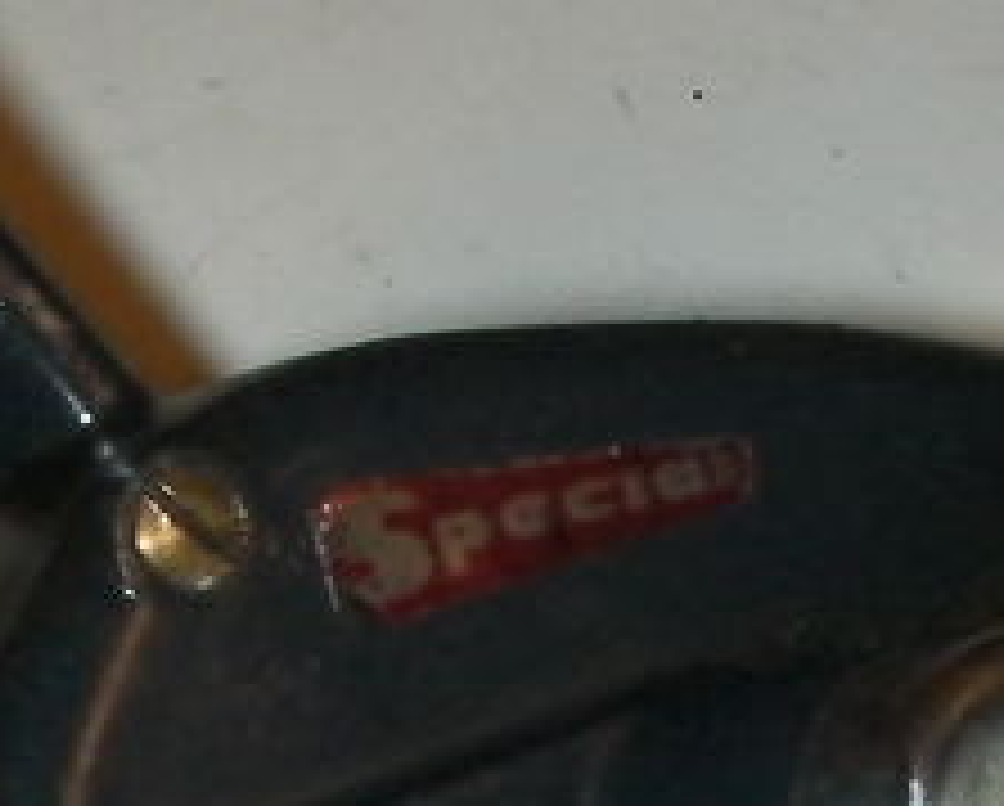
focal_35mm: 166
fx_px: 4939
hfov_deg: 11.5
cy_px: 1004
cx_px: 14
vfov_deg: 9.2
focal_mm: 6.3
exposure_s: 1/30
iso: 200
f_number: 5.6
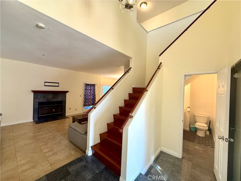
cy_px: 90
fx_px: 97
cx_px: 120
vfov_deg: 85.7
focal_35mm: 14
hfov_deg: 102.1
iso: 200
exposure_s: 1/120
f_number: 2.2
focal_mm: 2.22
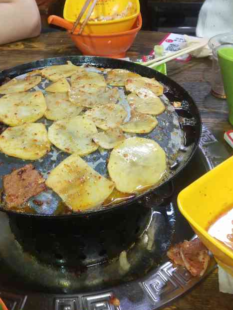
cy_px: 163
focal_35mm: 45
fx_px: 404
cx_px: 79
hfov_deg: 32.0
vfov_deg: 42.0
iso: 196
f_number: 1.8
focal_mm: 3.95
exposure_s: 1/50
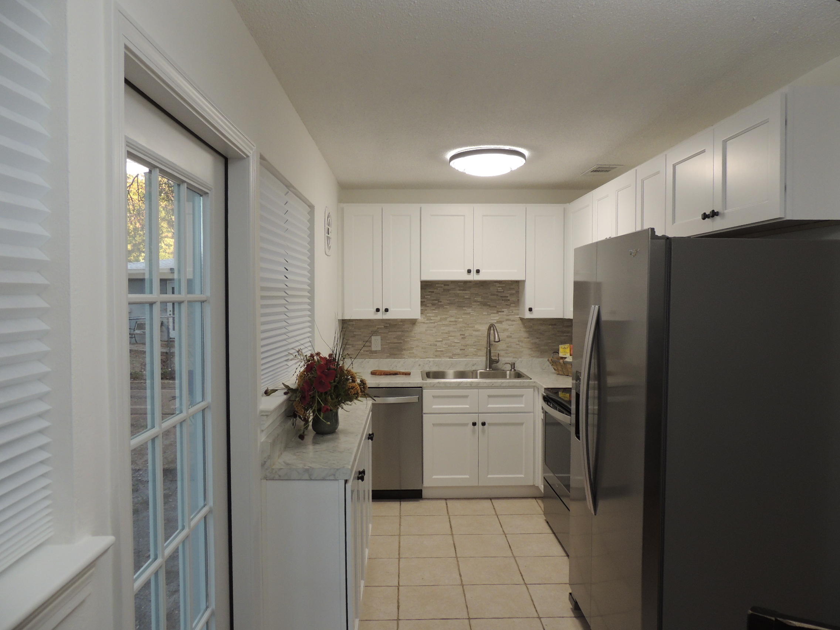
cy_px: 315
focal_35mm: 24
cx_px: 420
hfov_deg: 71.6
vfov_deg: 56.8
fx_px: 582
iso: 180
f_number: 3
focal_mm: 4.3
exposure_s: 1/30
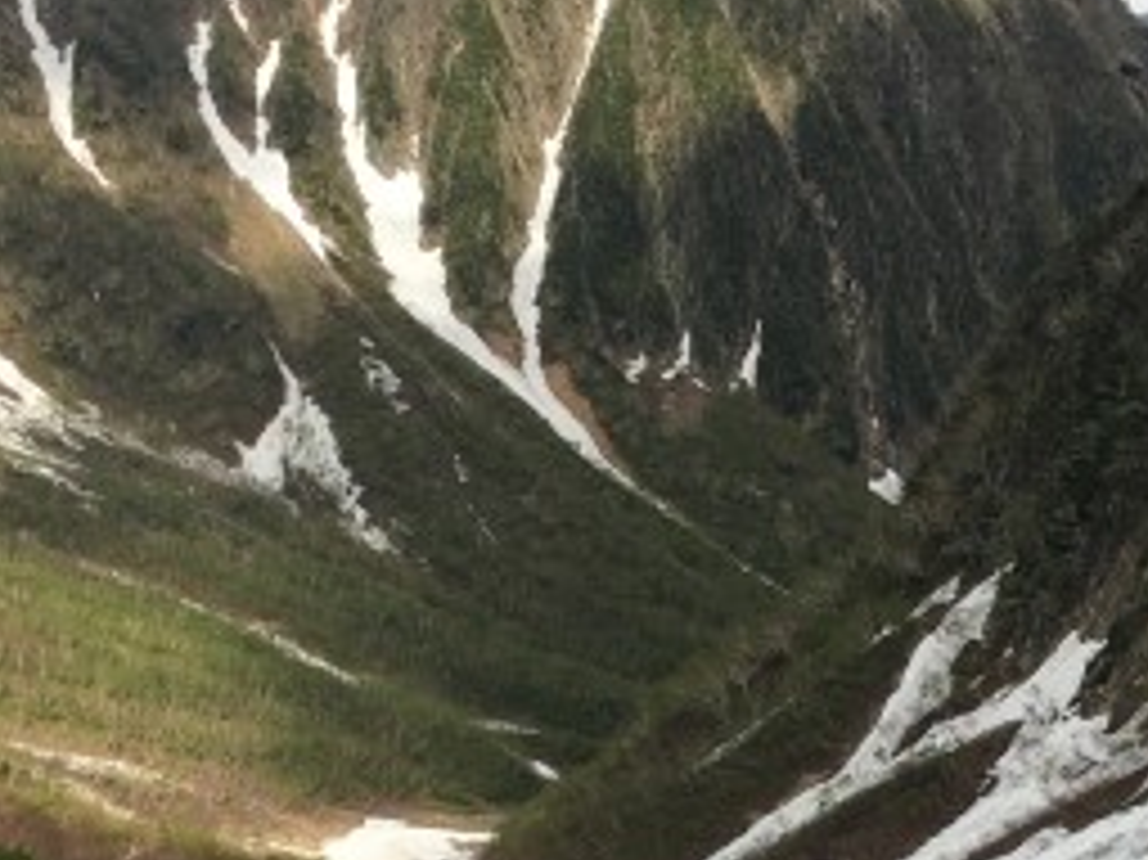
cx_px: 851
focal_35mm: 74
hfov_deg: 26.0
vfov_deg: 19.4
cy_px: 844
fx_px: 2453
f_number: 2.2
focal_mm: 4.15
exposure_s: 1/1304
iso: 25
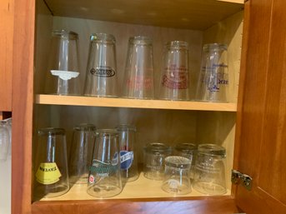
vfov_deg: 48.2
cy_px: 107
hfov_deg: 61.7
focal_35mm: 29
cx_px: 143
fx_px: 240
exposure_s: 1/30
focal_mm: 3
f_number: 1.8
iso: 400
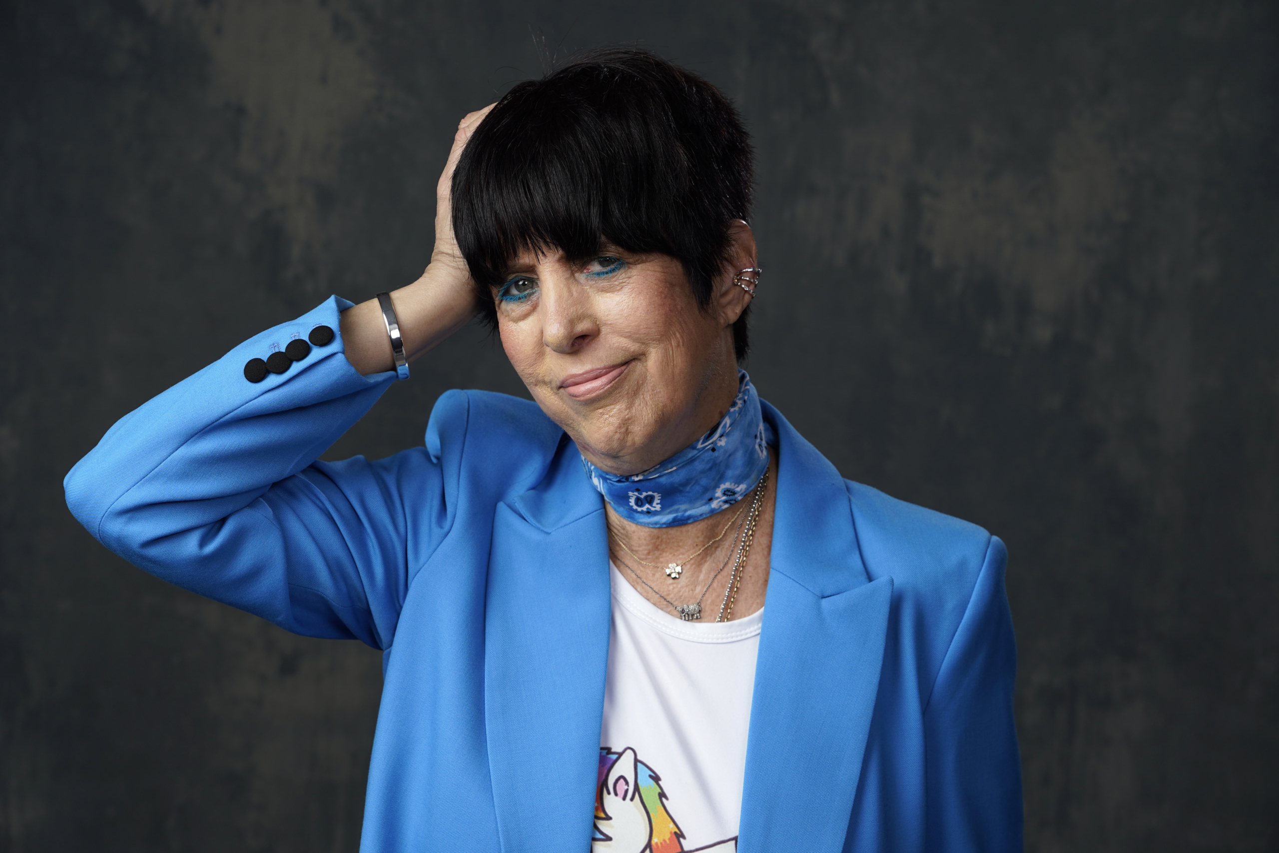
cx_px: 640
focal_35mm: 76
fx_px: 2700
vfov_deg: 17.9
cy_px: 426
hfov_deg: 26.6
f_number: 7.1
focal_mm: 76
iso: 200
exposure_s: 1/160
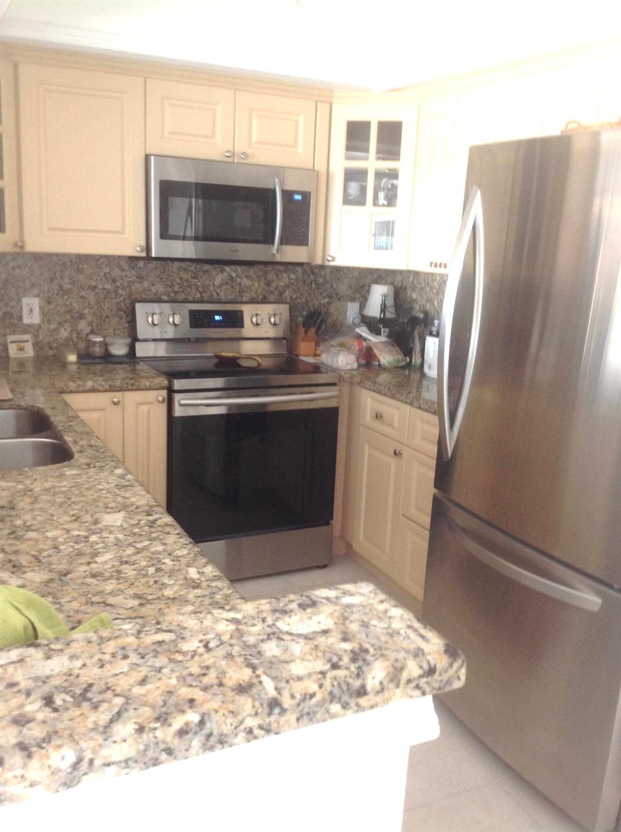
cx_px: 310
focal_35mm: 35
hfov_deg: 40.6
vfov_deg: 52.7
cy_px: 416
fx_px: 840
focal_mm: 4.28
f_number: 2.4
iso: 125
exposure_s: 1/15
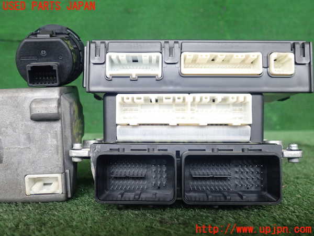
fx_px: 317
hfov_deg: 52.6
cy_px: 118
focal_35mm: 35
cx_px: 157
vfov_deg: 40.7
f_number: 2.6
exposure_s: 1/125
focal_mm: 6.42
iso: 320
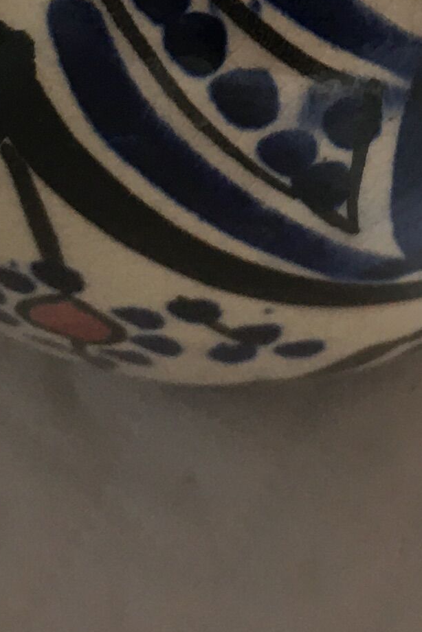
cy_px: -207
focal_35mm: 132
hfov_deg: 10.4
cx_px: 314
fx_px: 2321
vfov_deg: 14.8
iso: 32
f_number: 2.2
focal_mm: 4.15
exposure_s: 1/17
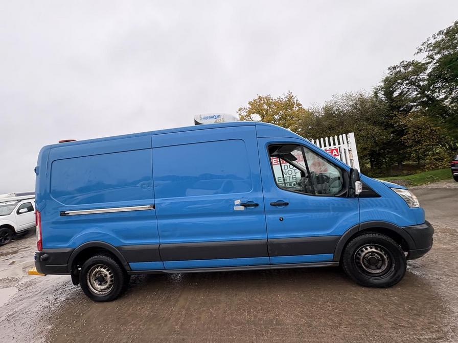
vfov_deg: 85.7
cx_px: 229
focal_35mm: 14
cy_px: 172
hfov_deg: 102.1
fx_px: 185
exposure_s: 1/122
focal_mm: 2.22
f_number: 2.2
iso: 80
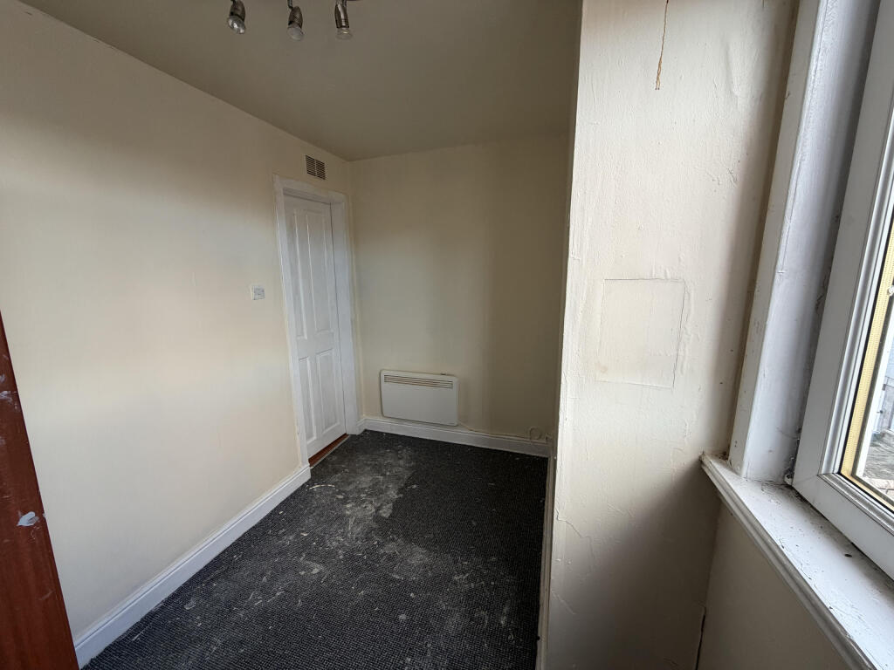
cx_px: 447
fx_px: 362
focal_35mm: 14
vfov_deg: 85.7
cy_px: 335
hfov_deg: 102.1
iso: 160
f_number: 2.2
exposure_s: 1/121
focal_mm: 2.22
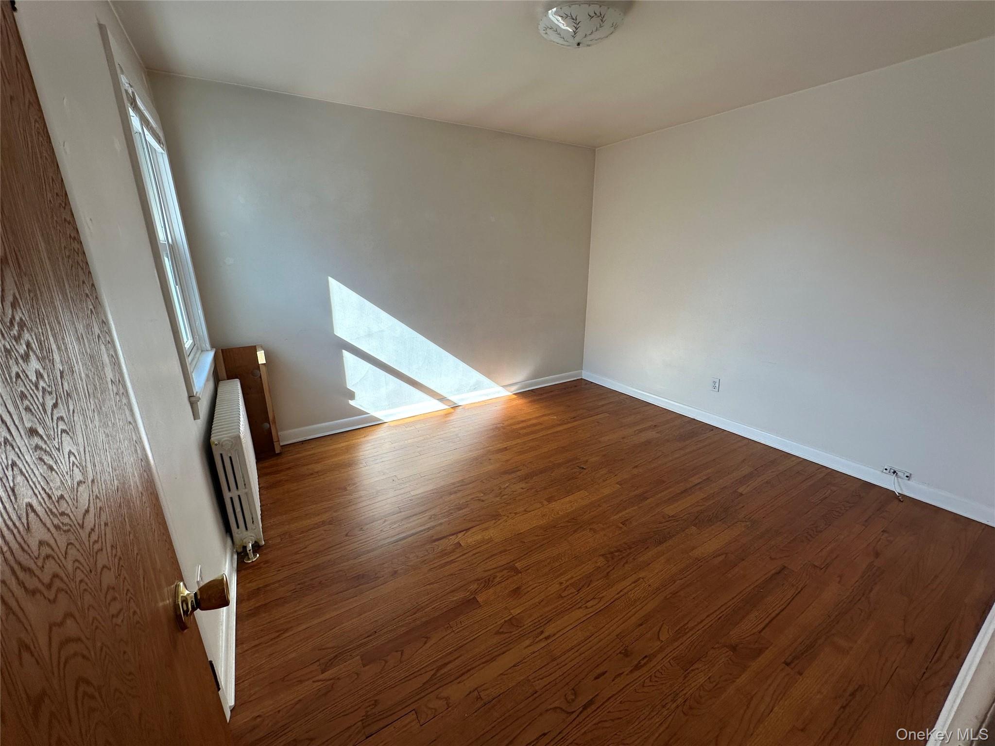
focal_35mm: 14
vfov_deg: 85.7
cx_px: 498
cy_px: 373
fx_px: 402
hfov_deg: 102.1
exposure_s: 1/99
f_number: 2.2
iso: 64
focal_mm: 2.22
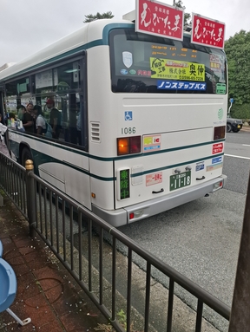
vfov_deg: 71.5
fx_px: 231
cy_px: 159
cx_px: 123
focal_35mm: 24
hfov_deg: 56.9
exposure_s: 1/741
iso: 50
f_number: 1.8
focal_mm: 5.54
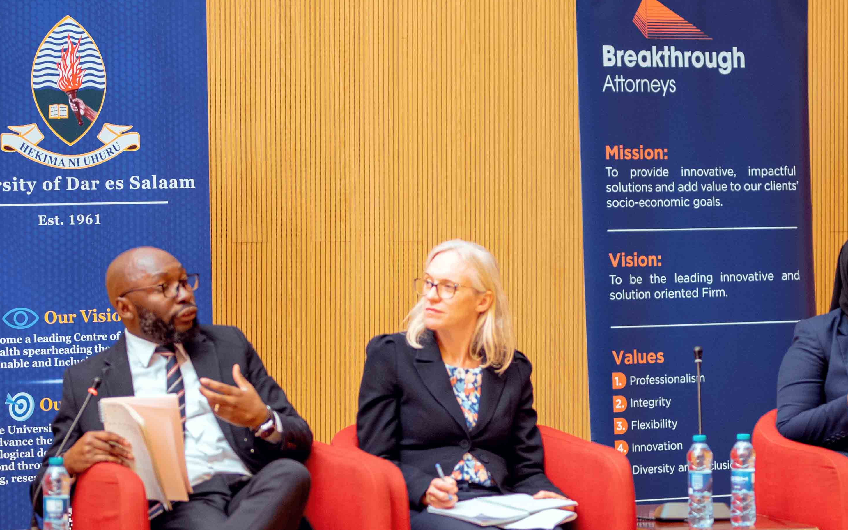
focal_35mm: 179
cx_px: 604
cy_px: 312
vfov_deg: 7.3
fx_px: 4136
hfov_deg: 11.7
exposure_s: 1/320
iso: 800
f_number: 1.4
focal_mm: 85
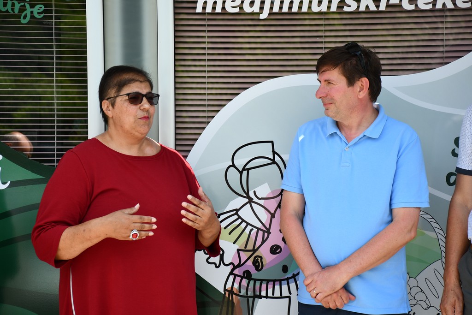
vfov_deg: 13.8
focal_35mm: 99
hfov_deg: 20.6
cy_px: 158
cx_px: 236
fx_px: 1298
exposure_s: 1/500
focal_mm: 66
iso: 320
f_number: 5.6
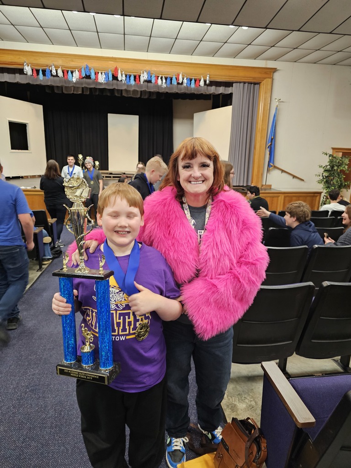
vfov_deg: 73.9
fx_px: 311
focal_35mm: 23
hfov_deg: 58.9
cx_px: 176
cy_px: 234
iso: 640
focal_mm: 6.3
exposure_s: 1/60
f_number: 1.7
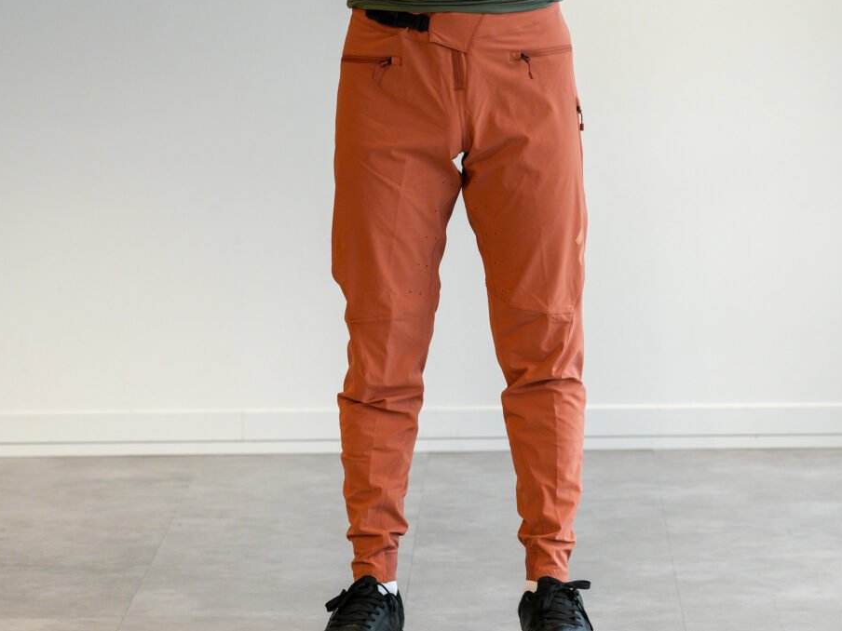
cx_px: 457
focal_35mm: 147
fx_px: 3576
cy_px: 315
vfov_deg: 10.1
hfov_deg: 13.4
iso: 2000
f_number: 5
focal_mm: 135
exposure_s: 1/1000
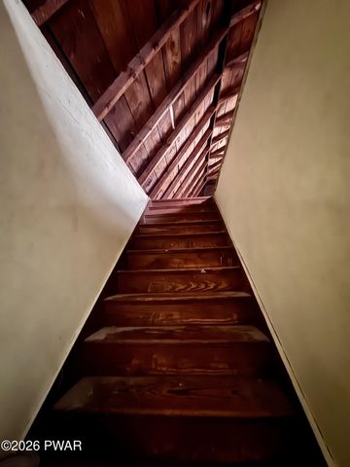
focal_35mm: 14
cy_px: 234
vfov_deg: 102.1
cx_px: 175
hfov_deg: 85.7
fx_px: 189
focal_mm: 2.22
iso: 2500
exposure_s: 1/7
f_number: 2.2
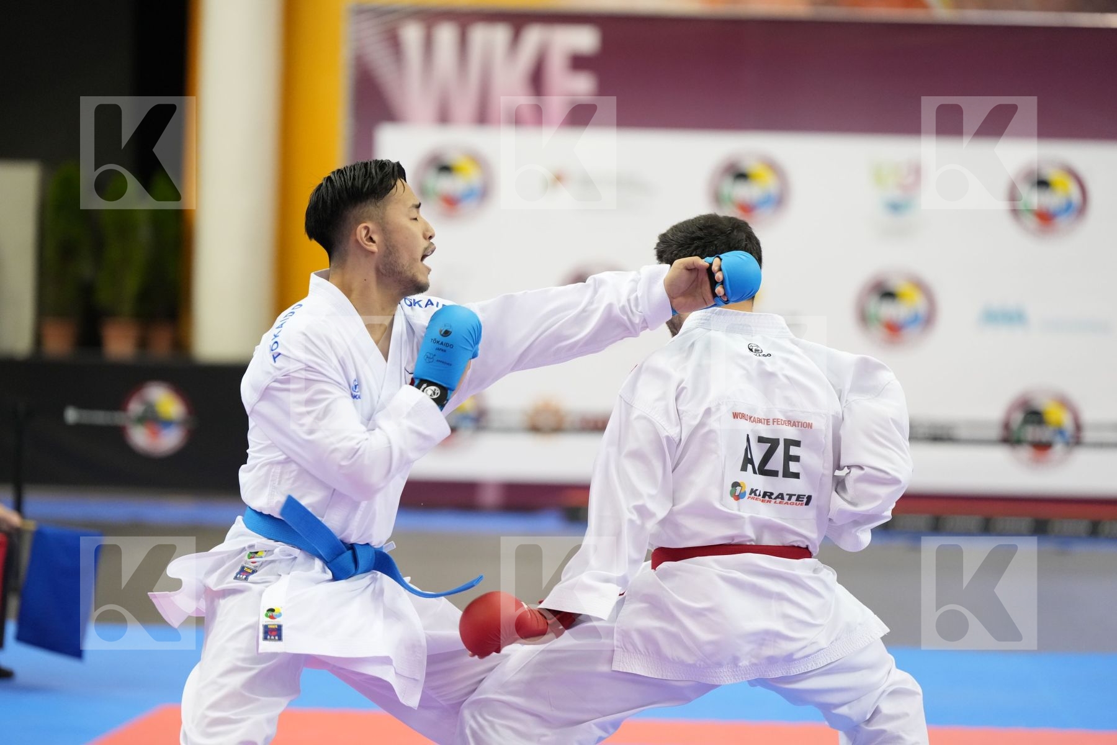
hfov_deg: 14.6
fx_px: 4375
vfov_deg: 9.7
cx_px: 558
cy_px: 372
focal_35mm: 141
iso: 4000
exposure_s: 1/1000
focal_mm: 141
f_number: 2.8
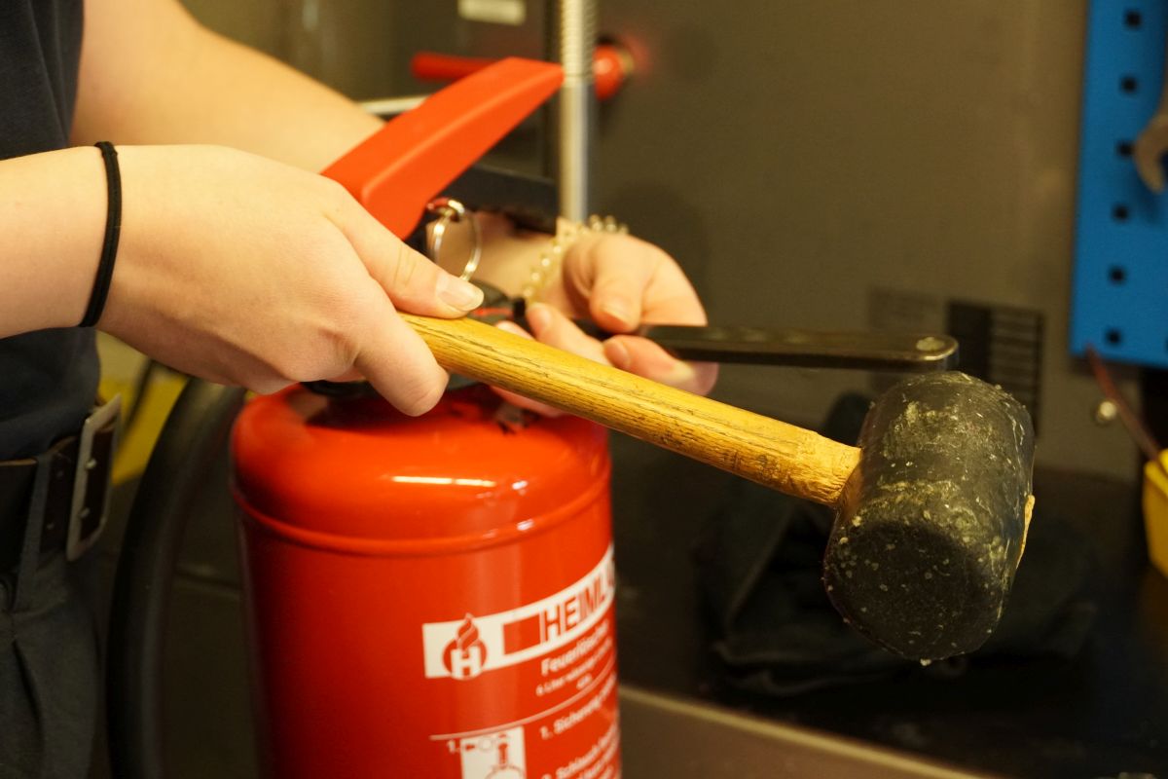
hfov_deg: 25.1
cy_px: 390
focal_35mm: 81
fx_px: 2628
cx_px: 584
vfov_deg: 16.9
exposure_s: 1/80
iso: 2500
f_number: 5
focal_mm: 54
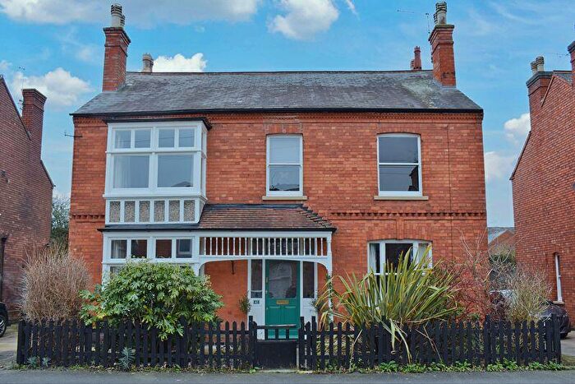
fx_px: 479
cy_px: 192
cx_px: 288
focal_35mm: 30
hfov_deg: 61.9
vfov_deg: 43.6
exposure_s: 1/250
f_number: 5.6
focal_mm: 20
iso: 250
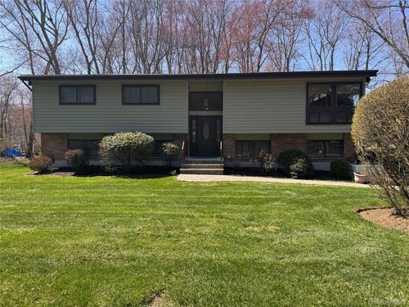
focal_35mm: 24
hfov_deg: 71.6
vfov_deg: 56.8
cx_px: 204
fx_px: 284
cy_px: 154
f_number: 1.78
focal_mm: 6.76
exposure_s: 1/1721
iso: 80
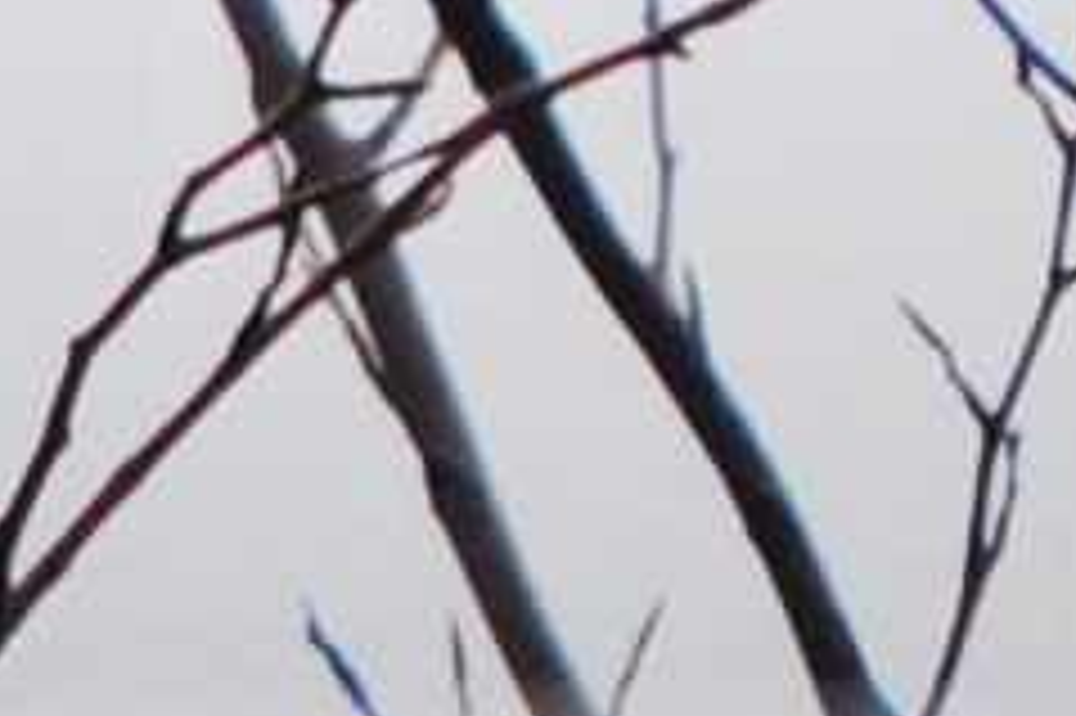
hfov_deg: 1.0
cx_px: 90
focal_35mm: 2027
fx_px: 60541
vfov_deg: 0.7
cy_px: -1680
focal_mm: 200
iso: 200
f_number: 5.6
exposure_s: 1/1250
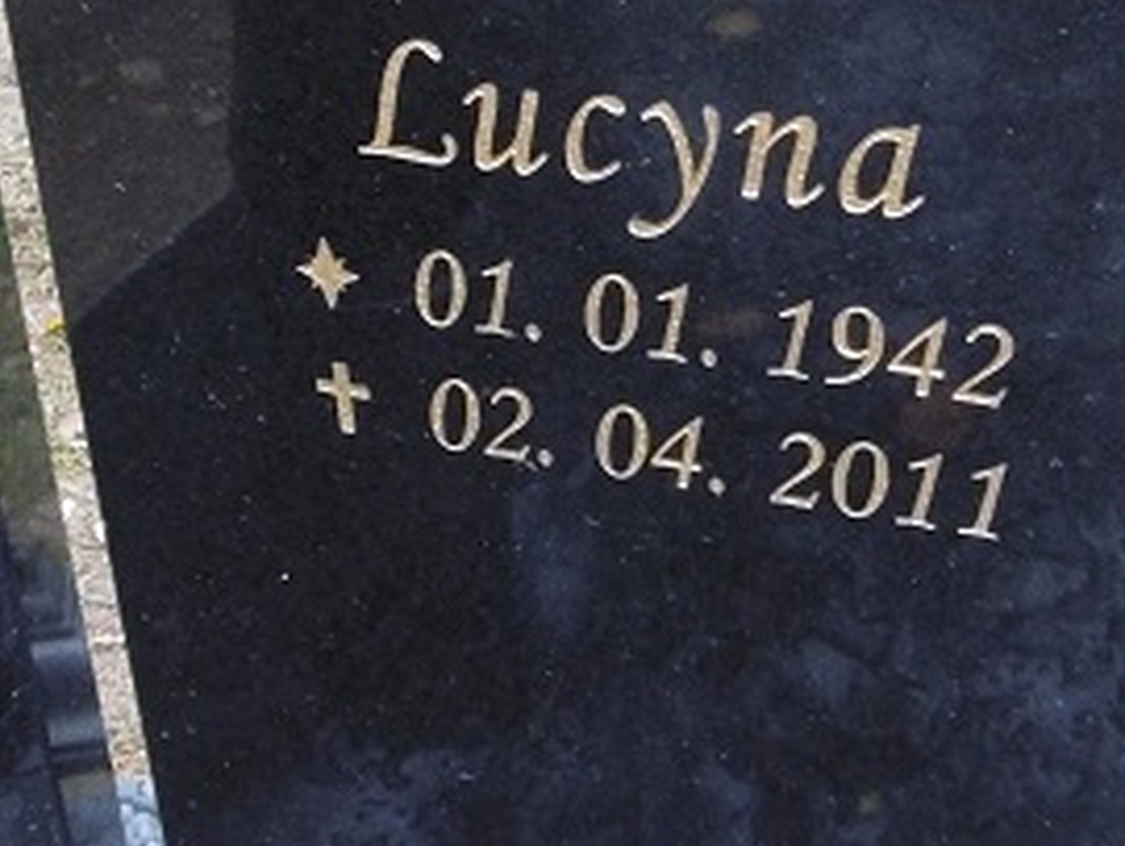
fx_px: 2310
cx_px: 533
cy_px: 79
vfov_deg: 20.3
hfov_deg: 27.4
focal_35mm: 71
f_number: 3.1
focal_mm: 4.3
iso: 160
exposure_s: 1/60
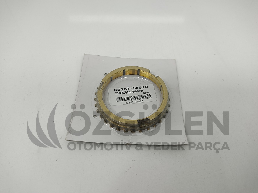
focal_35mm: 26
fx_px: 194
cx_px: 129
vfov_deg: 53.1
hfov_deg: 67.3
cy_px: 96
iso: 149
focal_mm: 4.74
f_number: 1.79
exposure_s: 1/100
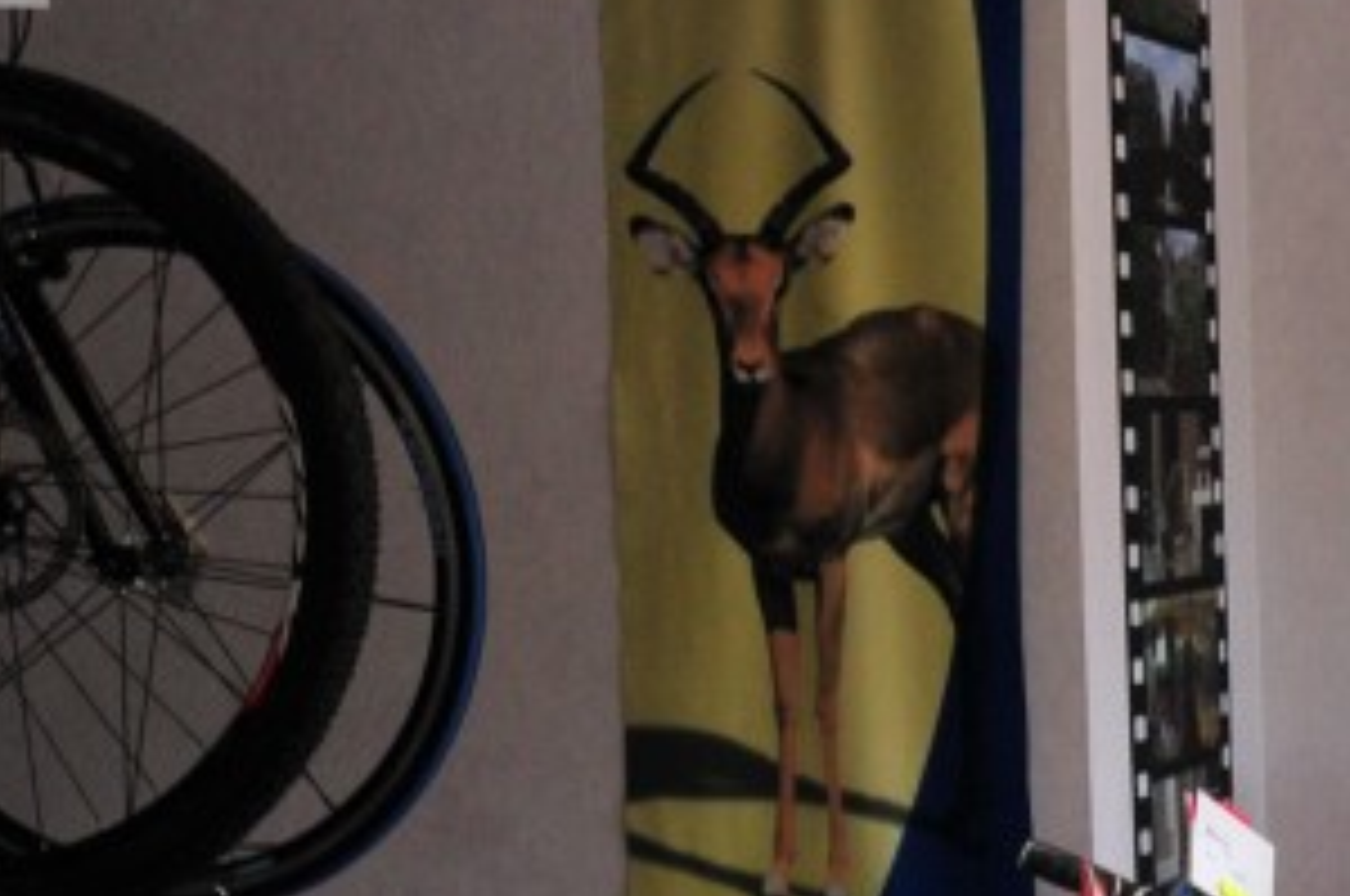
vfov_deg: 12.2
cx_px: 2295
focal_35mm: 108
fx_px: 4043
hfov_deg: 16.4
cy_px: 1204
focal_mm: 18
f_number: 5
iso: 500
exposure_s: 1/100
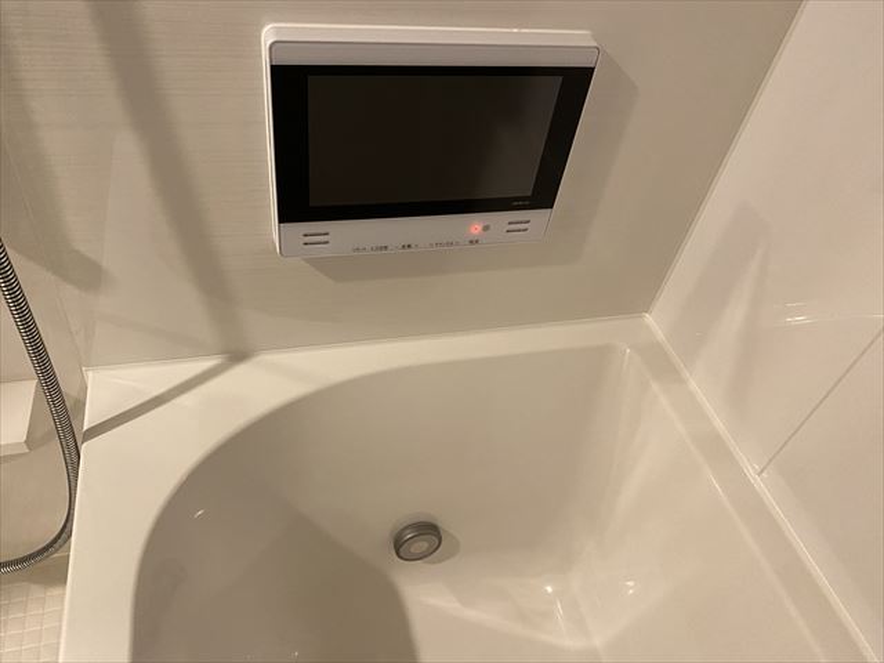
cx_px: 442
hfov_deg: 67.3
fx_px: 664
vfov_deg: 53.1
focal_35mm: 26
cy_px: 332
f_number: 1.8
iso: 320
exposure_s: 1/50
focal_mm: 4.25
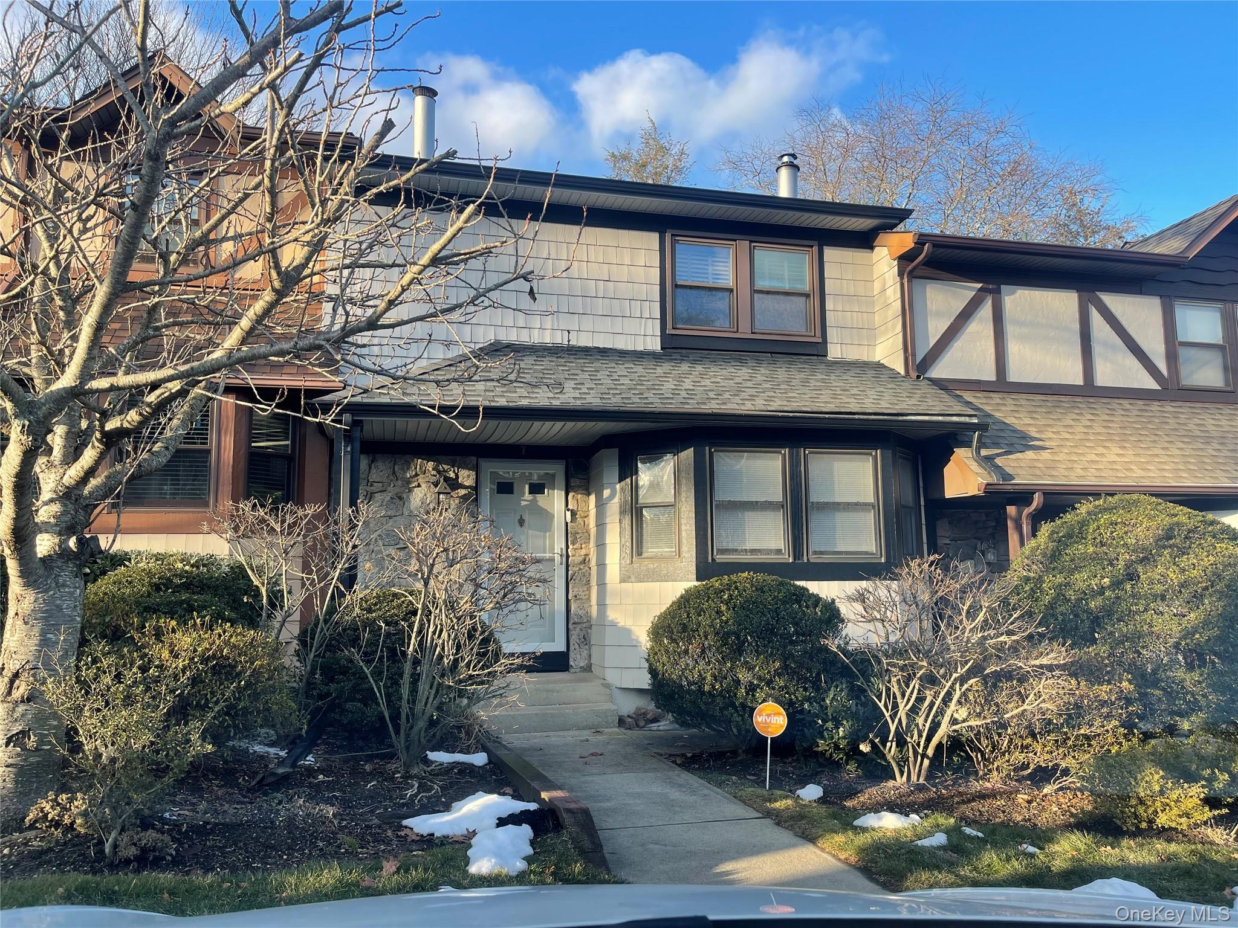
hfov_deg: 69.4
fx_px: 894
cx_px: 619
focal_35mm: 25
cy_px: 464
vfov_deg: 54.9
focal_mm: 5.1
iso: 32
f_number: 1.6
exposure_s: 1/440
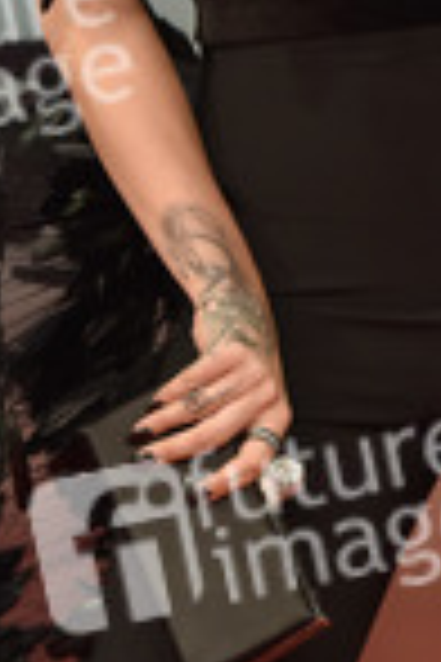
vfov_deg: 6.2
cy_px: -149
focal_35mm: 332
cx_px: 392
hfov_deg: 4.1
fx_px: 6100
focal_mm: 122
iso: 2000
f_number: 5.6
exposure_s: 1/200
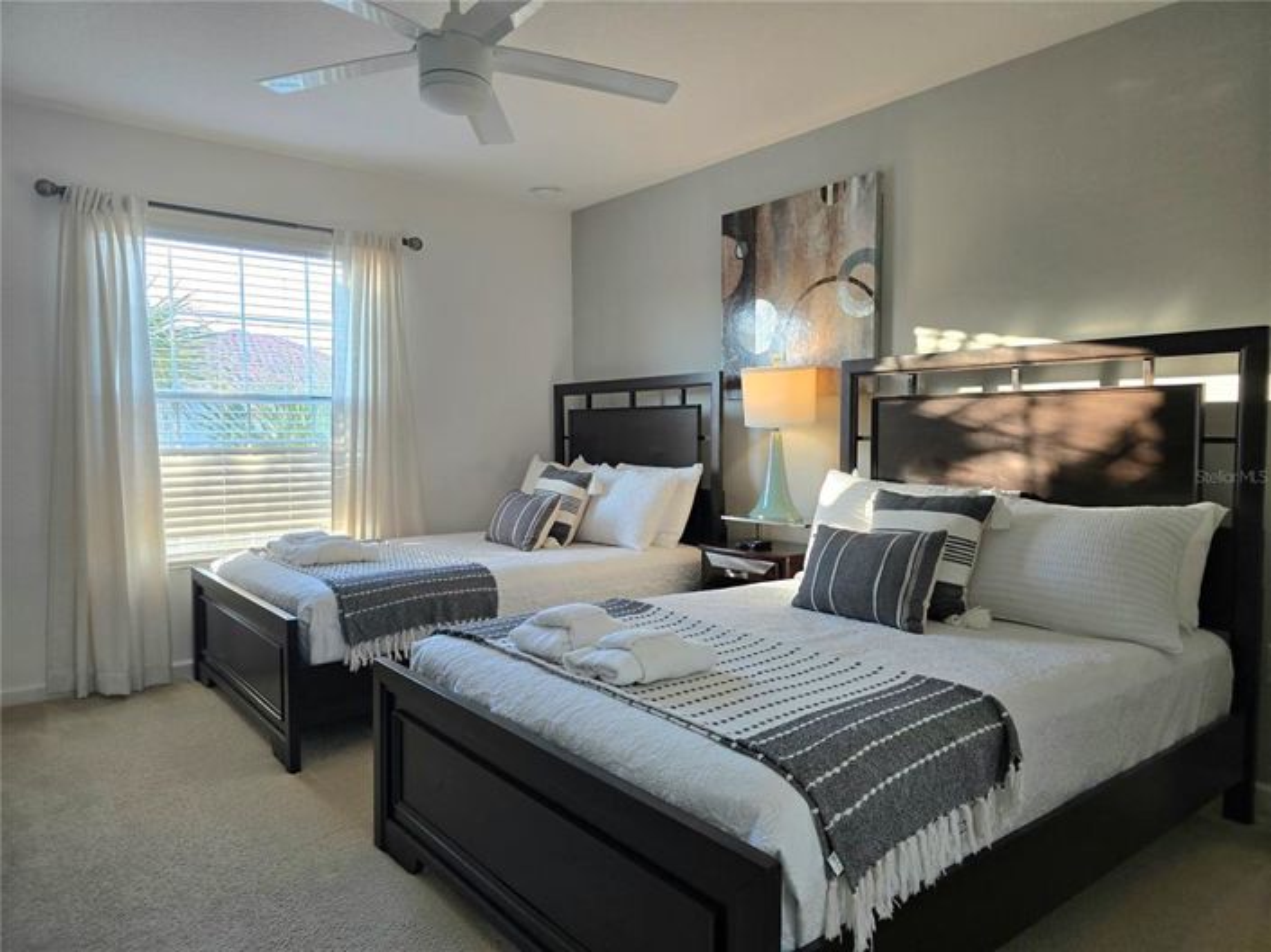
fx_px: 844
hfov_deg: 74.0
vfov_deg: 58.8
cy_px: 476
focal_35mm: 23
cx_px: 636
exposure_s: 1/120
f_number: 1.7
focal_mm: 6.3
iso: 100
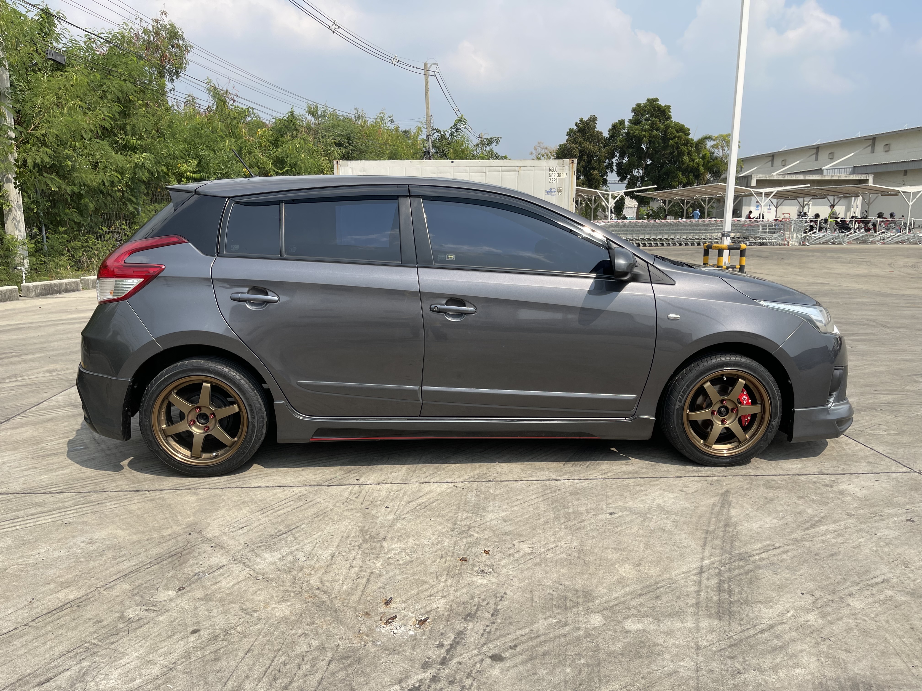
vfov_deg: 54.9
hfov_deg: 69.4
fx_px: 666
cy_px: 346
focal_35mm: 25
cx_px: 461
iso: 32
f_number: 1.6
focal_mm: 5.1
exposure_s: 1/3663
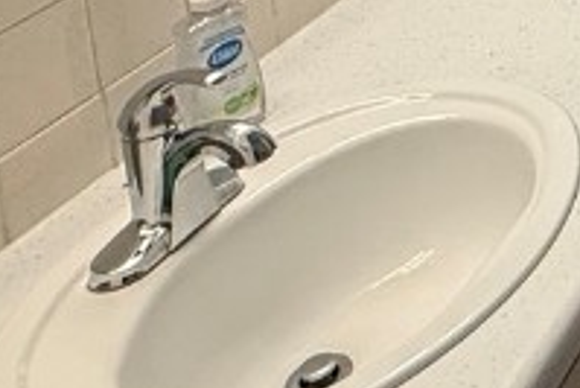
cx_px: 1052
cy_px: -385
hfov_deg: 19.7
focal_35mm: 75
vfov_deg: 14.9
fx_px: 1209
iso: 160
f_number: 2.2
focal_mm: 2.22
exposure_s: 1/120
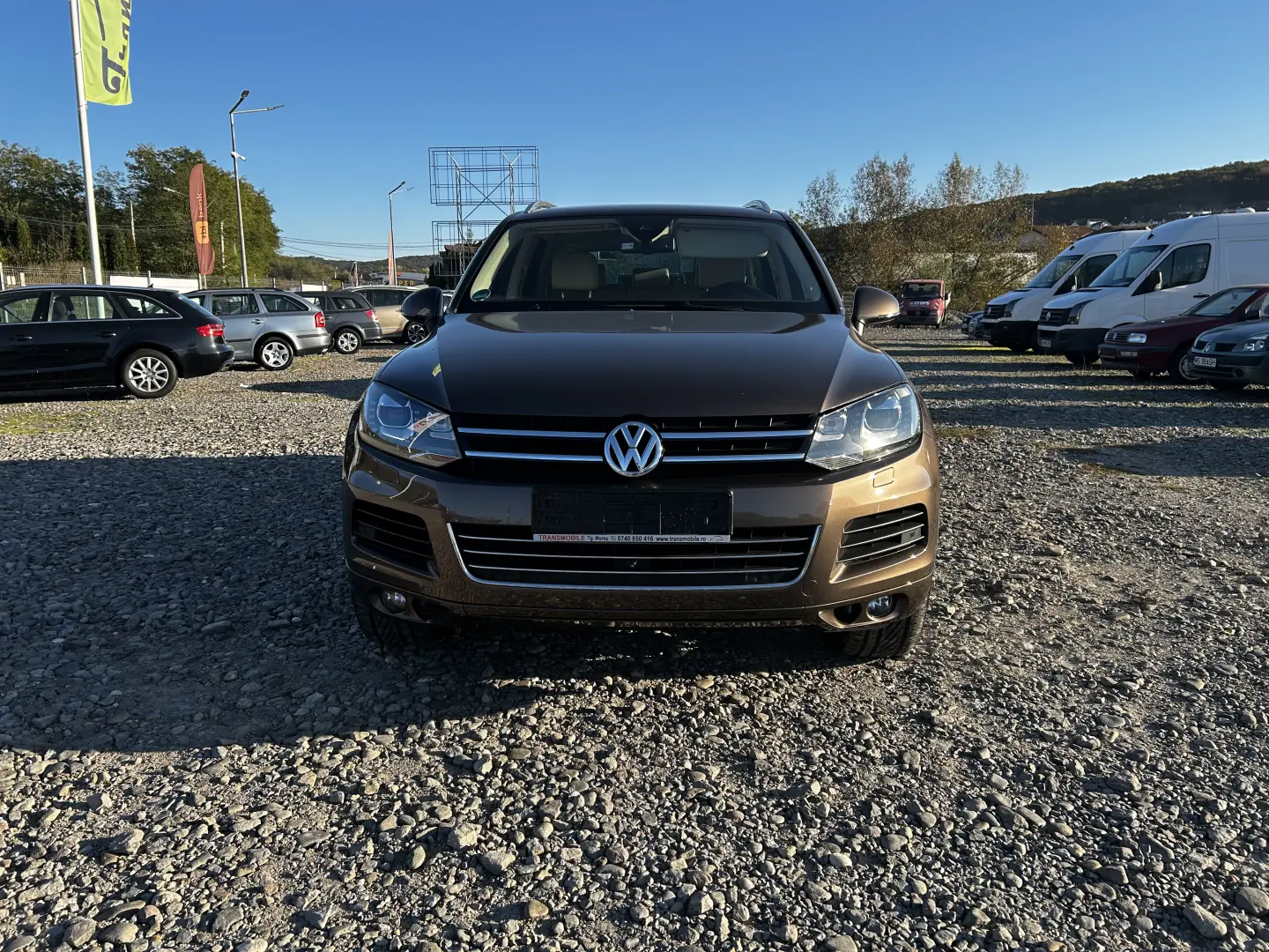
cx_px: 634
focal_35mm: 26
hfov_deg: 67.3
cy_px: 476
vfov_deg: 53.1
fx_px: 953
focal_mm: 5.7
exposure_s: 1/1377
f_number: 1.5
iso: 50
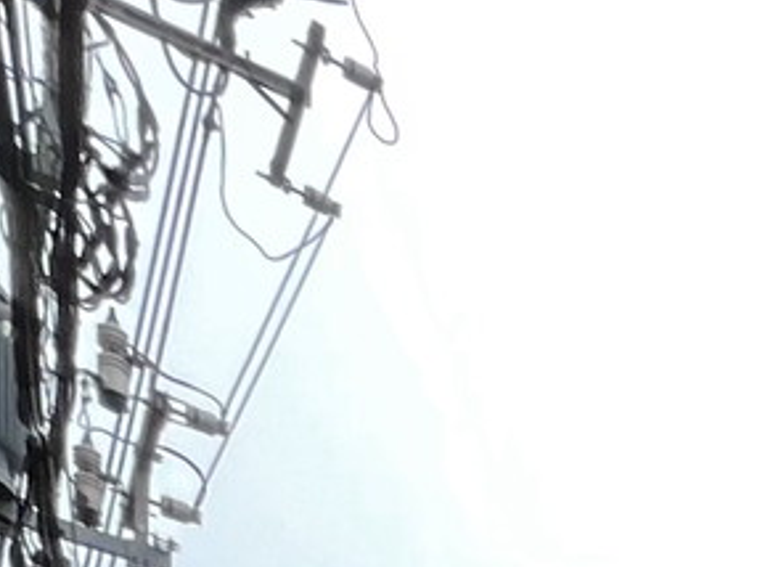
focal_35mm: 94
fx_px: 2054
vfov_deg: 10.4
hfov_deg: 13.0
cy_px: 1775
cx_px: 2017
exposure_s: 1/99
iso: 25
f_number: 2.4
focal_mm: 1.55
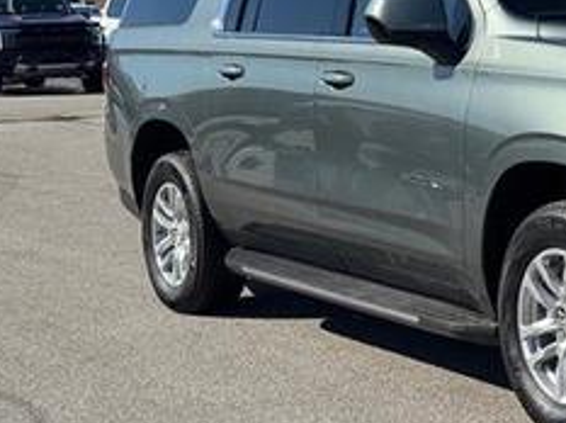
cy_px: 124
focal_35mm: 104
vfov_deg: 14.2
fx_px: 1698
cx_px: 595
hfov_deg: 18.3
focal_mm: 6.76
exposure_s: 1/4975
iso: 64
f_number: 1.78
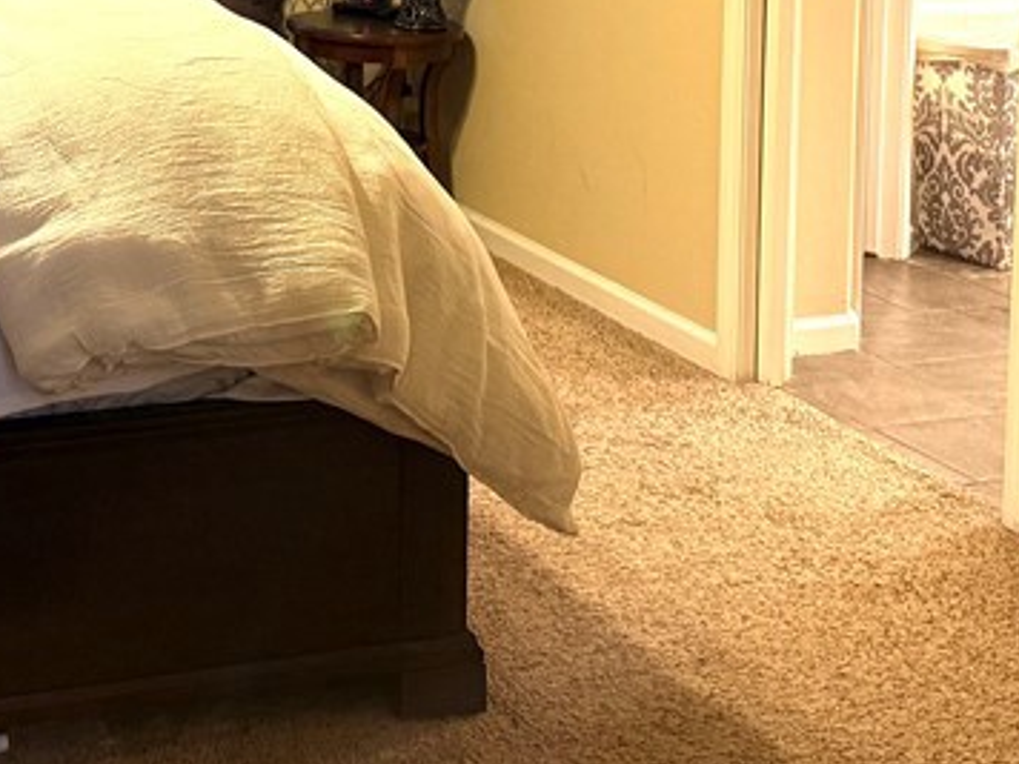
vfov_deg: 19.9
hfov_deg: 27.4
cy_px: -175
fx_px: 2031
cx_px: 143
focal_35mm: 69
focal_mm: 6.76
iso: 320
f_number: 1.78
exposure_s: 1/60
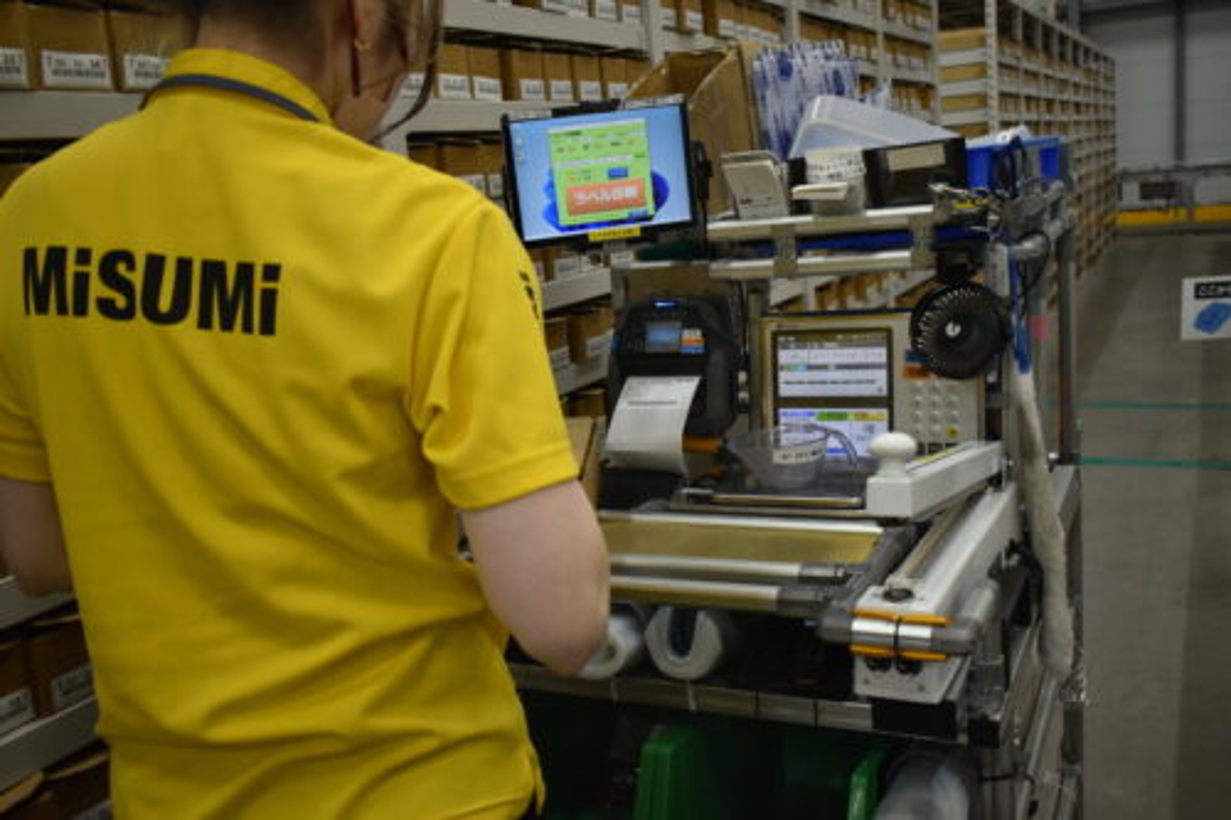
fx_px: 1179
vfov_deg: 38.3
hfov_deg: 55.1
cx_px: 616
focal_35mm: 34
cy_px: 410
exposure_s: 1/60
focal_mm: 23
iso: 560
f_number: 4
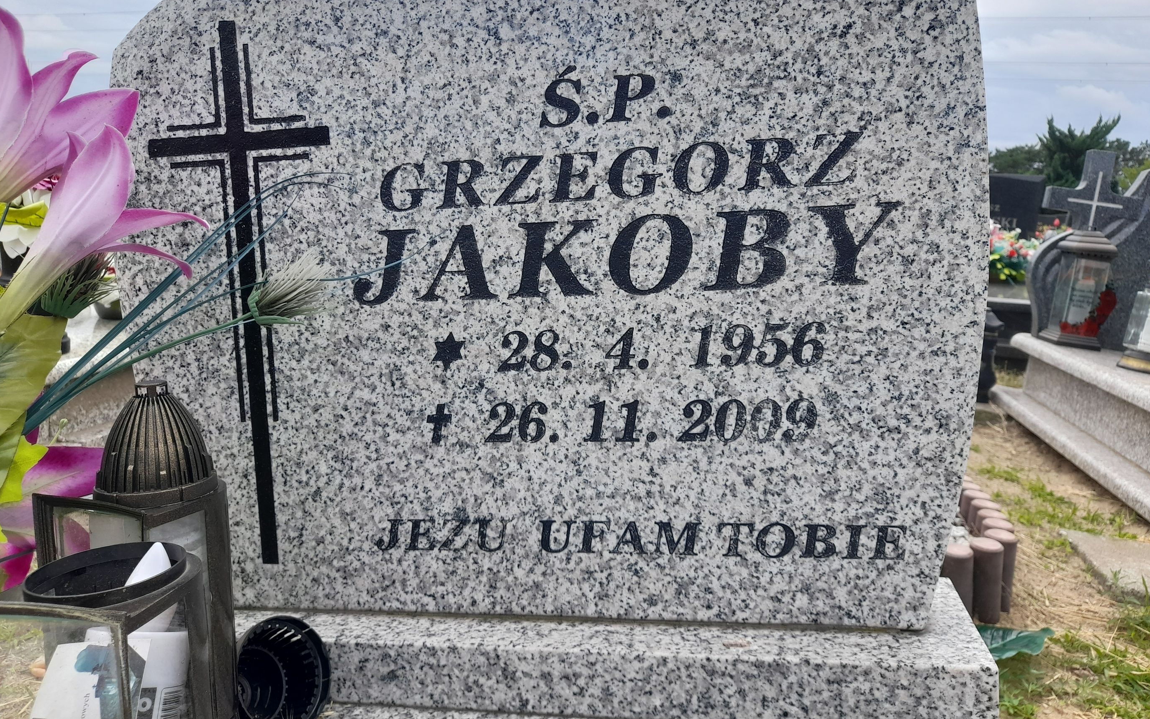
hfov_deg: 68.4
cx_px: 583
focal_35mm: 27
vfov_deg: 45.8
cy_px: 296
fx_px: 846
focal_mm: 4.6
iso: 20
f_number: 2
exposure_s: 1/375
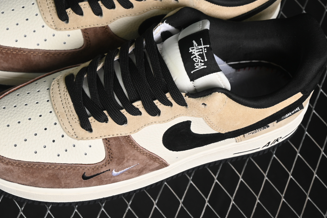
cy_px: 63
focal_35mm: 108
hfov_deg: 18.9
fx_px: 981
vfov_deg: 12.7
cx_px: 140
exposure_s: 1/60
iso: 160
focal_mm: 50
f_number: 6.3
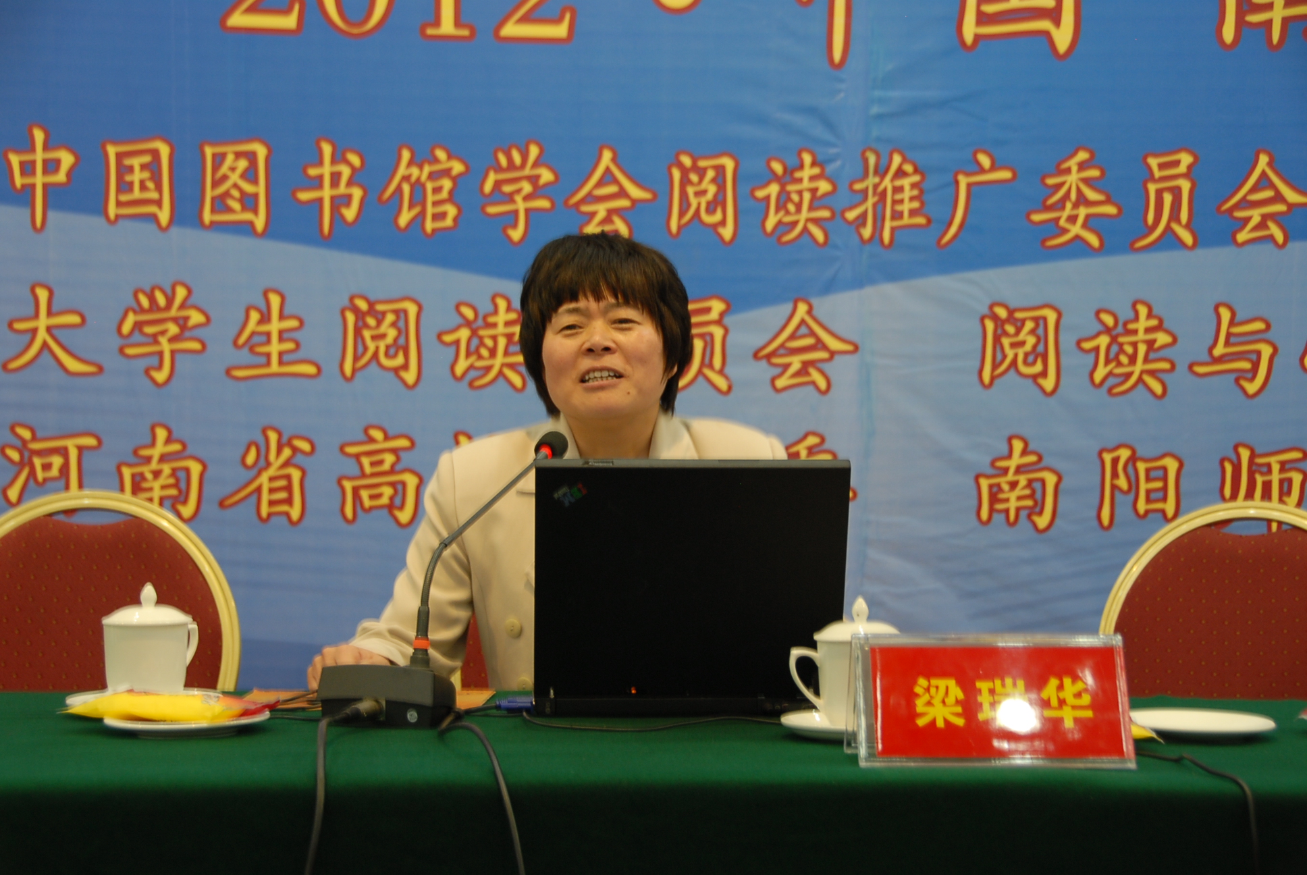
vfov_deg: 19.8
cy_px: 438
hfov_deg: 29.2
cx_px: 654
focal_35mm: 69
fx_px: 2508
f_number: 4.5
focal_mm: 46
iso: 250
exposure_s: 1/5
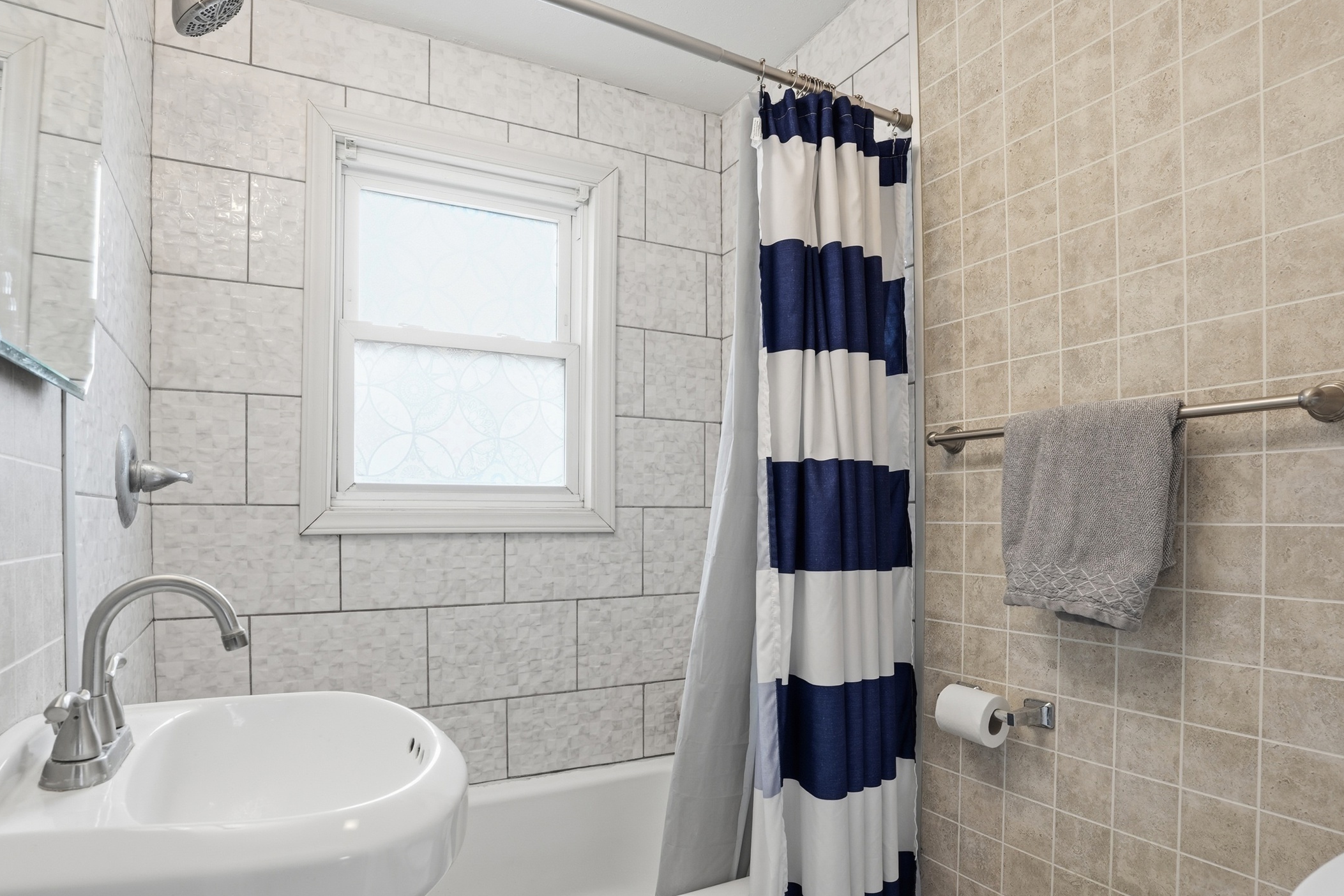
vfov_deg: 64.1
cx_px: 638
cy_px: 527
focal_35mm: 19
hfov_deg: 86.8
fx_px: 709
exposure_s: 1/50
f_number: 9
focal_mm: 16
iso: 250
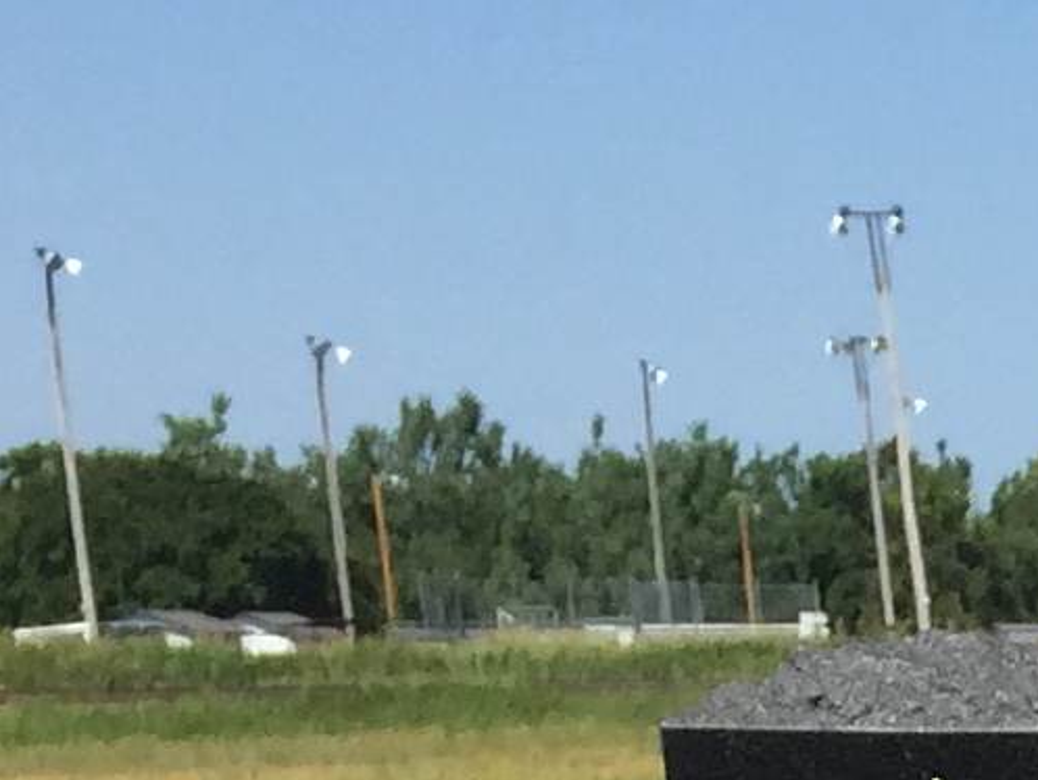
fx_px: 5700
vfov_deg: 6.9
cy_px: 2536
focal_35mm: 190
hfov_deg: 9.1
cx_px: 2666
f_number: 2.2
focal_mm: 4.15
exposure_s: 1/2475
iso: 32
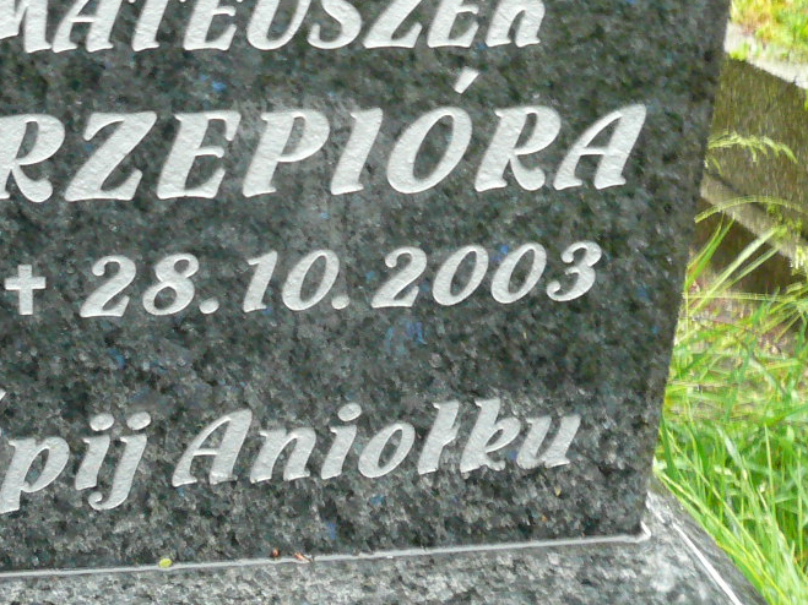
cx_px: 253
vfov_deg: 21.5
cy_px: 184
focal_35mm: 68
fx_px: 1587
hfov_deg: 28.3
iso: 200
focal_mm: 4.6
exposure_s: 1/13
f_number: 2.8
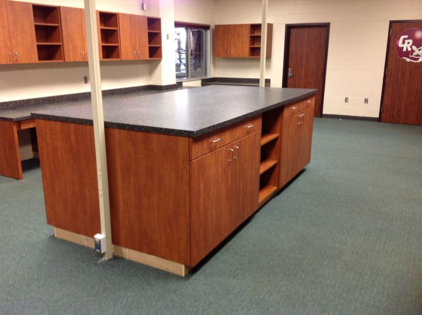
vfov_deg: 40.6
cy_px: 158
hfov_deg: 52.7
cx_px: 211
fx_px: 426
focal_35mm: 35
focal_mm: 4.28
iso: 100
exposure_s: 1/15
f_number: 2.4
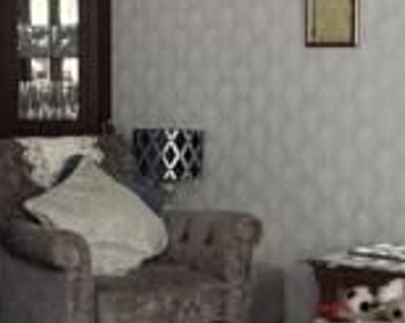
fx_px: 1090
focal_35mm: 91
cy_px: 218
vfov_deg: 16.8
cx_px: 116
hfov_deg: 20.9
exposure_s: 1/99
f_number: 2.2
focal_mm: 2.22
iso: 250
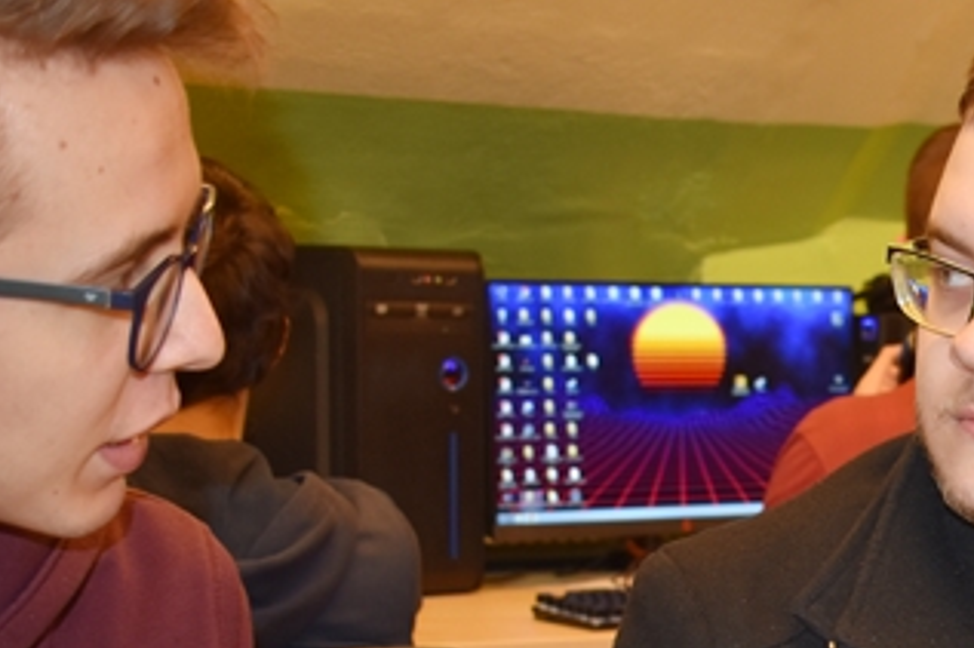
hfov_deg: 20.8
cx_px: 1131
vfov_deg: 14.4
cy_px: 777
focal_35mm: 92
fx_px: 2494
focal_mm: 25
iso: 500
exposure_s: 1/60
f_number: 4
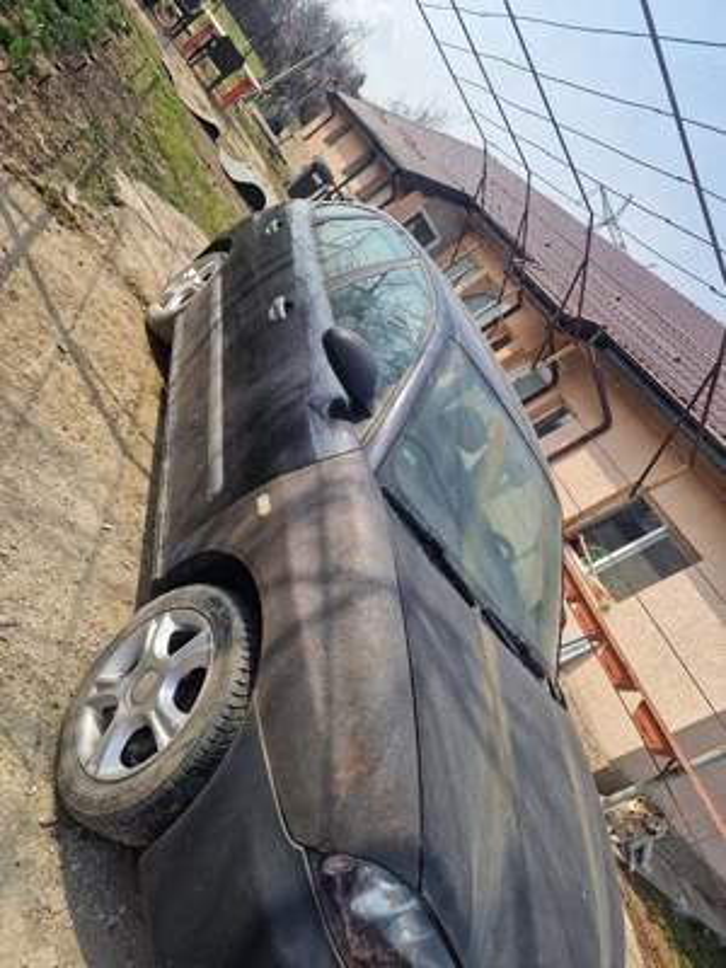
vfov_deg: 73.9
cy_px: 484
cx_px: 363
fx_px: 643
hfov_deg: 58.9
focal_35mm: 23
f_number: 1.8
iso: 50
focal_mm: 6.4
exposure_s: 1/833
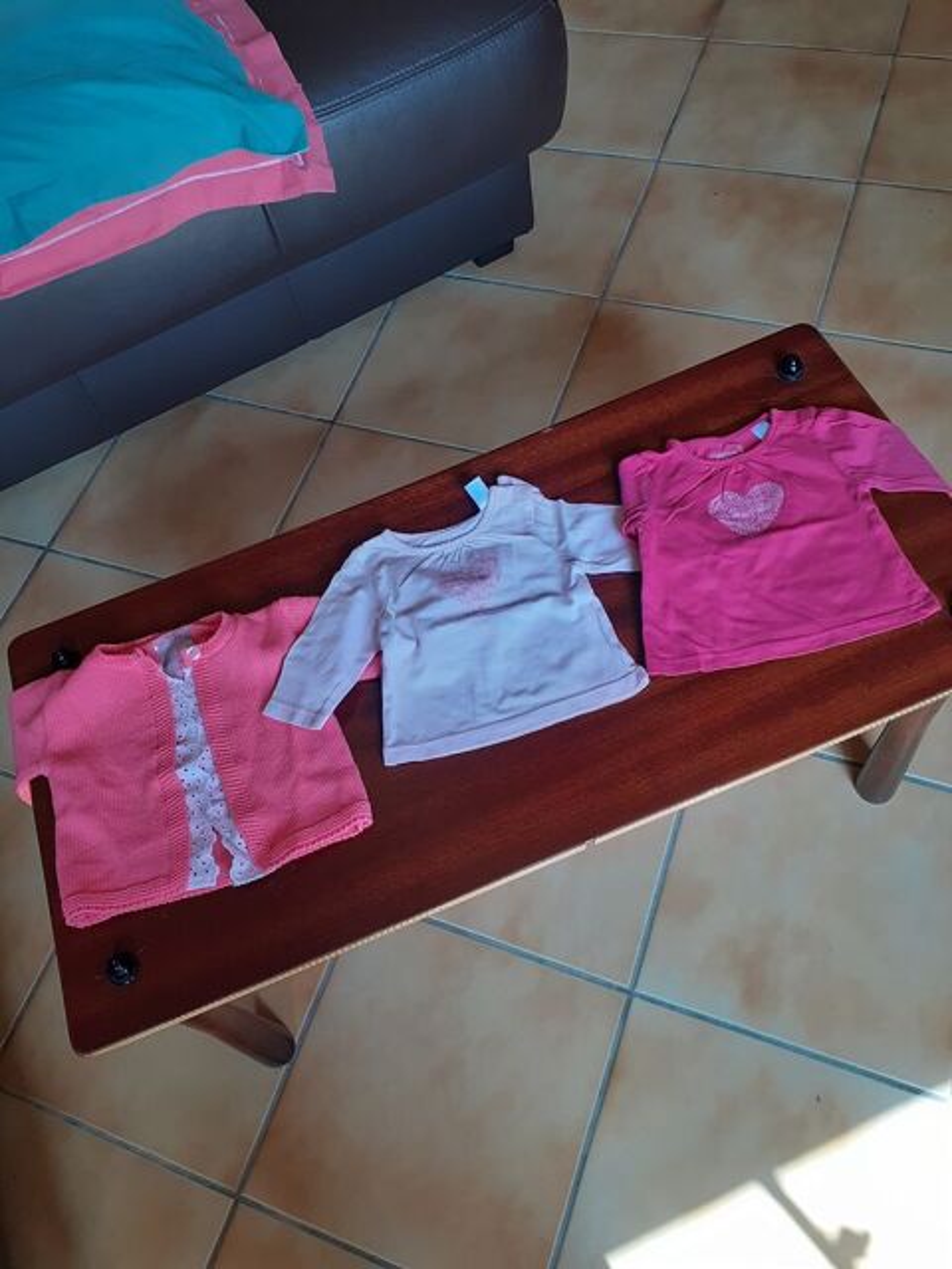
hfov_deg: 51.4
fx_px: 990
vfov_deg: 65.3
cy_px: 634
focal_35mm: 27
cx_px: 476
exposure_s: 1/100
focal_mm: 3.6
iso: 64
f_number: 1.9
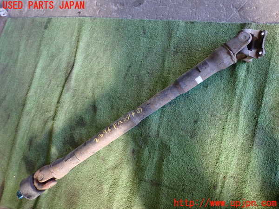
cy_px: 104
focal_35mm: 25
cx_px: 140
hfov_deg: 69.4
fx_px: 201
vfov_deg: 54.9
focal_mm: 4.5
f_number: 2
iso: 200
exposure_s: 1/50
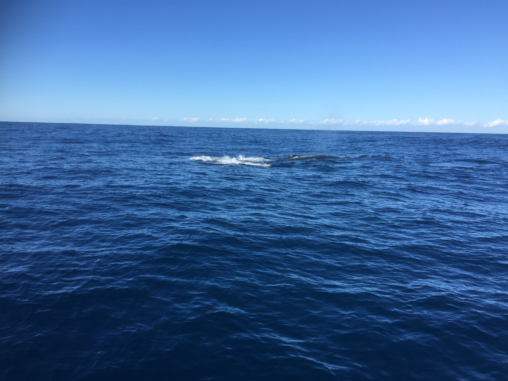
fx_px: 426
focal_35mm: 29
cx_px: 254
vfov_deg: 48.2
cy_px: 190
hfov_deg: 61.7
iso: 32
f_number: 2.2
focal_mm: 4.15
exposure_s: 1/1319
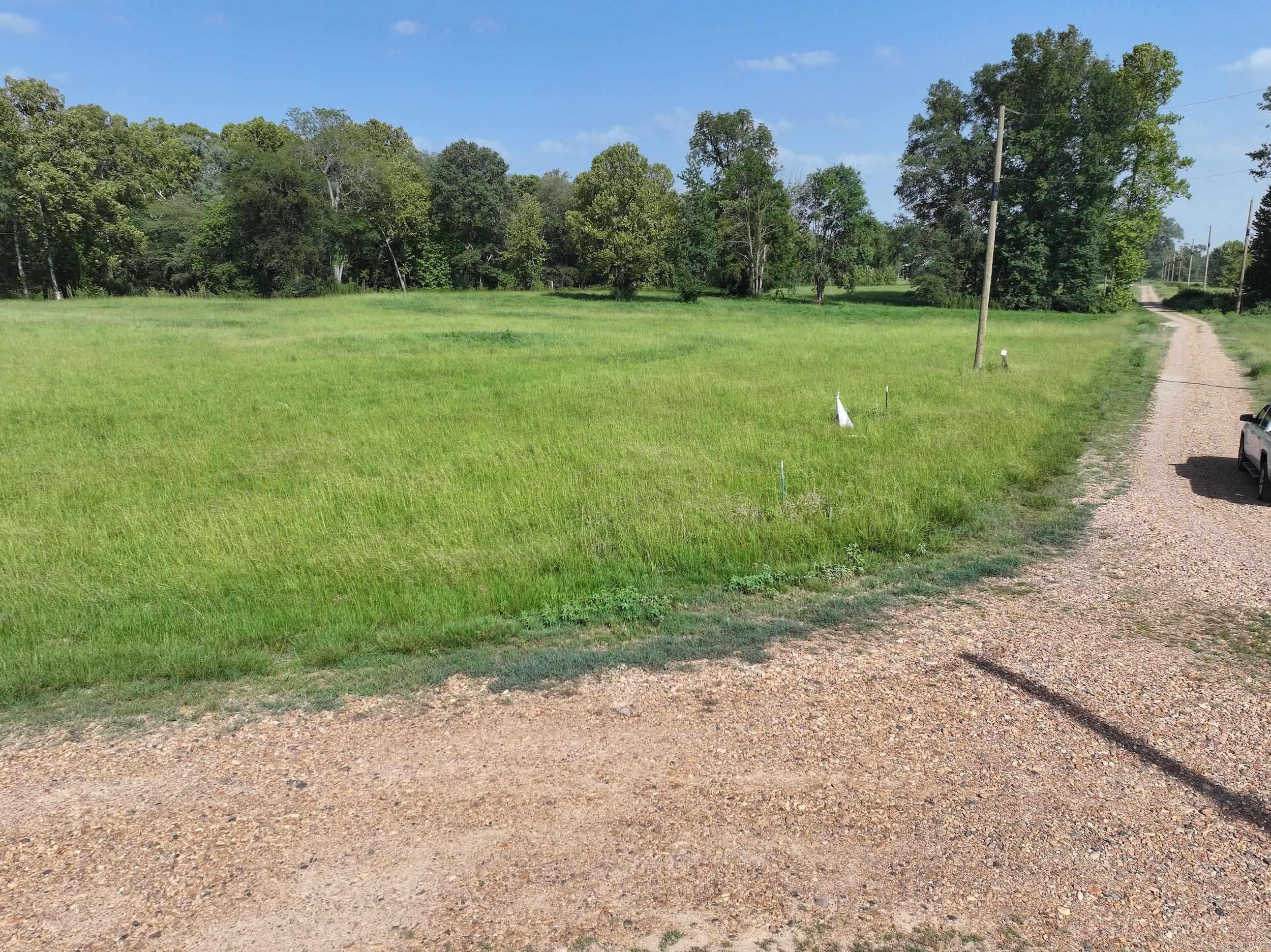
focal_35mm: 24
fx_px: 881
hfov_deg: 71.6
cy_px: 476
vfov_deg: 56.8
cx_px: 636
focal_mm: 12.29
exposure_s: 1/1600
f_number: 2.8
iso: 100
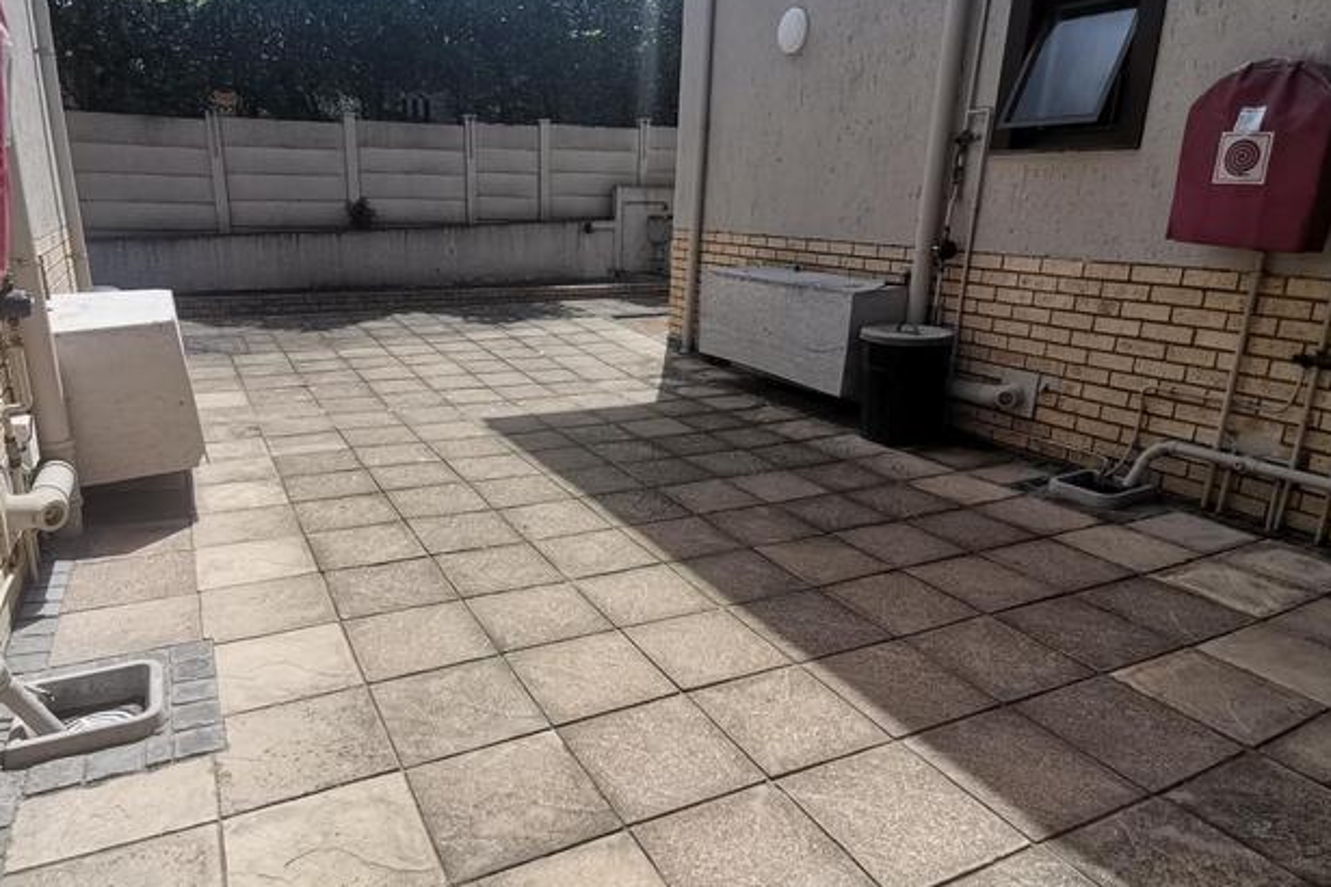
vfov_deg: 55.1
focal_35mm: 23
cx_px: 612
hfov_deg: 76.0
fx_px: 850
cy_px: 450
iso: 50
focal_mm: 1.78
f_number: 2.4
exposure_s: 1/1560
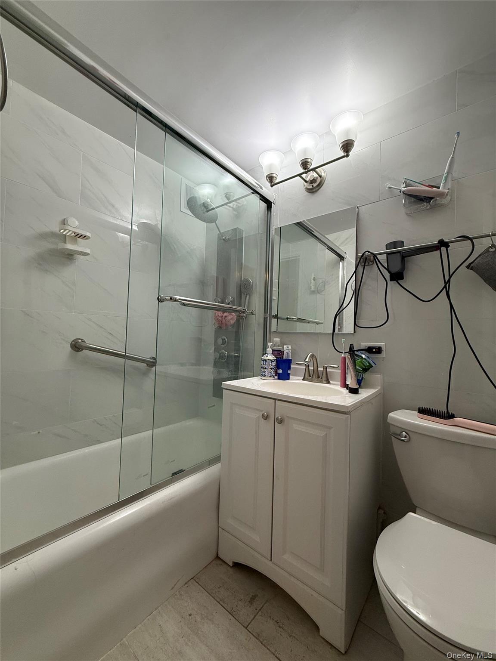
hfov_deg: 85.7
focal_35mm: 14
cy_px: 330
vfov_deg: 102.1
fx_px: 267
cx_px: 248
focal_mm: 2.22
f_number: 2.2
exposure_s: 1/120
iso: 160
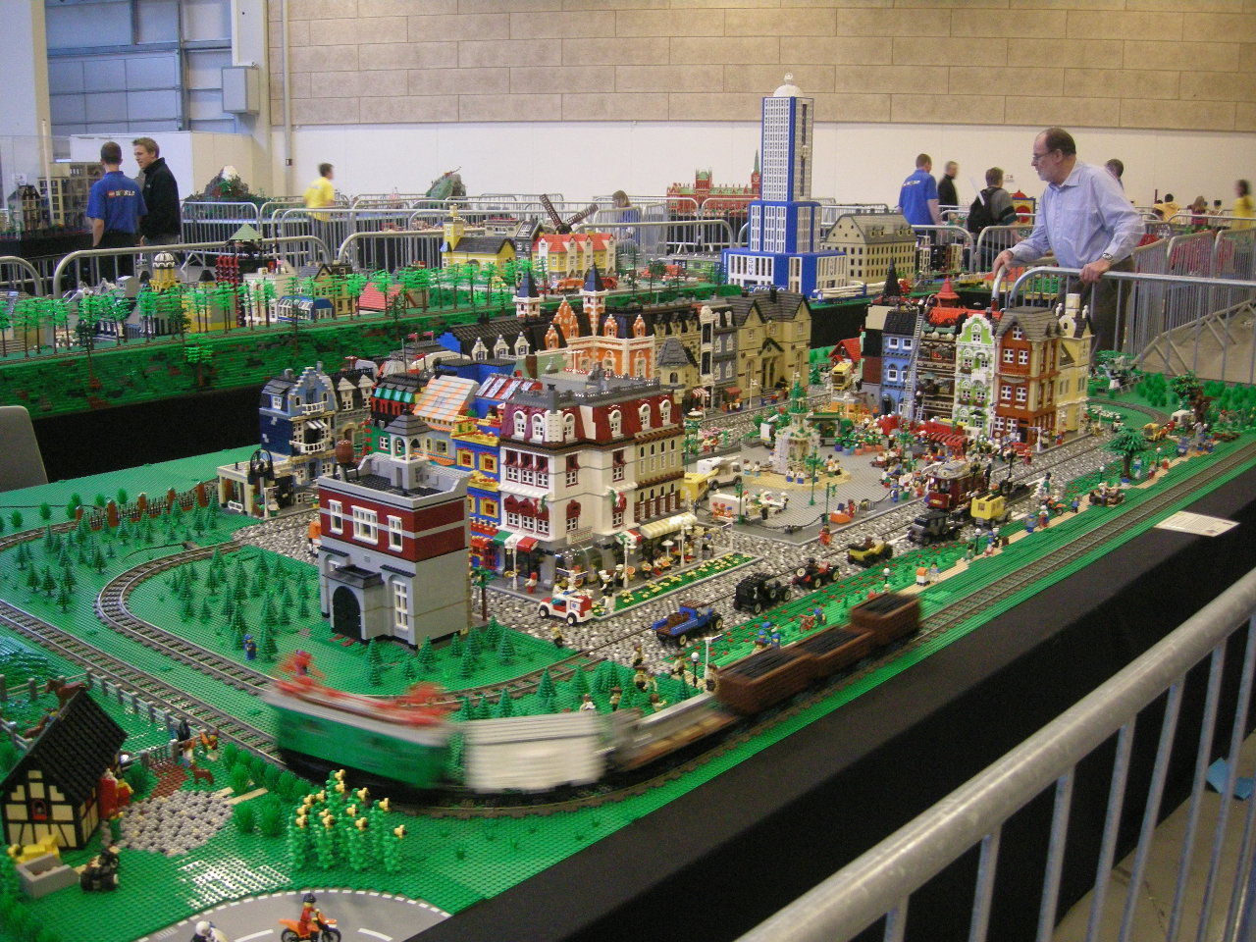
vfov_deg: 39.7
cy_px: 471
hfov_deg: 51.4
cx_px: 628
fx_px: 1306
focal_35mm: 36
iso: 400
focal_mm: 7.5
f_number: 2.7
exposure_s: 1/16.2
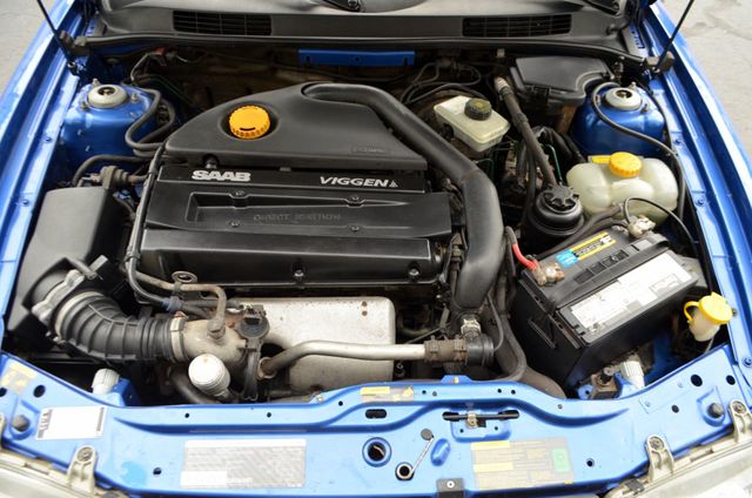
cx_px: 376
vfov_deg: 47.7
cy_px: 249
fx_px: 563
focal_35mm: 27
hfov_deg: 67.5
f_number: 5.6
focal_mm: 18
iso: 400
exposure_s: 1/125
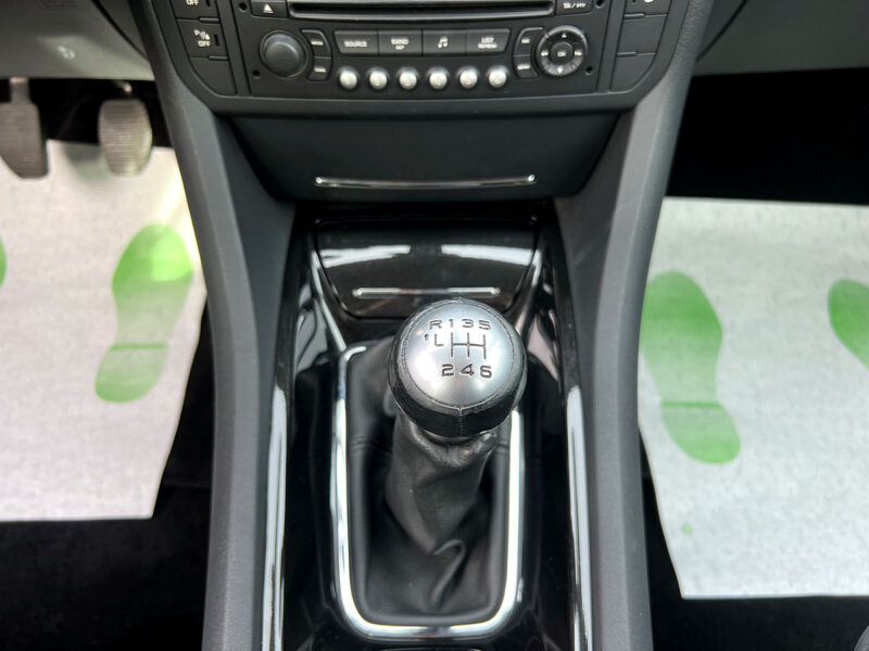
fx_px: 653
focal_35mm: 26
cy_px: 326
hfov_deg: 67.3
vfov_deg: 53.1
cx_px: 434
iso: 40
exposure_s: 1/121
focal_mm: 5.7
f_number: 1.5
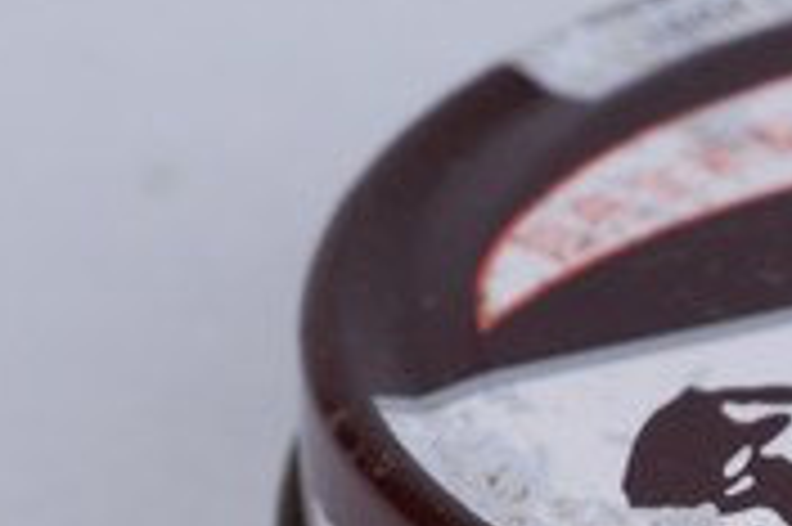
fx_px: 7209
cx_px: 1233
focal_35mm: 328
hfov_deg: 6.2
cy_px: 787
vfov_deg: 4.2
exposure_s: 1/125
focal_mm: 60
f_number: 11
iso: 100
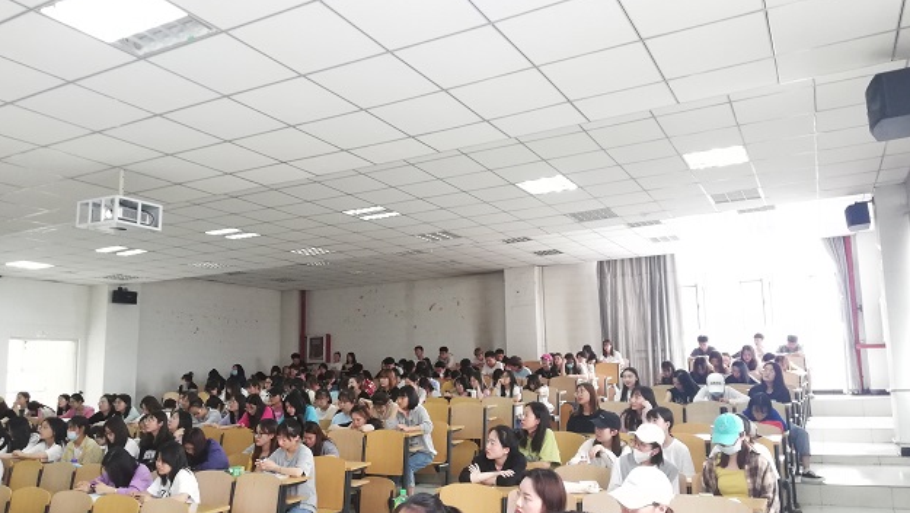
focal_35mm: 29
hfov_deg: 66.1
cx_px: 456
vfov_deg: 40.2
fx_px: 700
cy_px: 284
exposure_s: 1/25
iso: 320
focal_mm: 3.81
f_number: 2.2
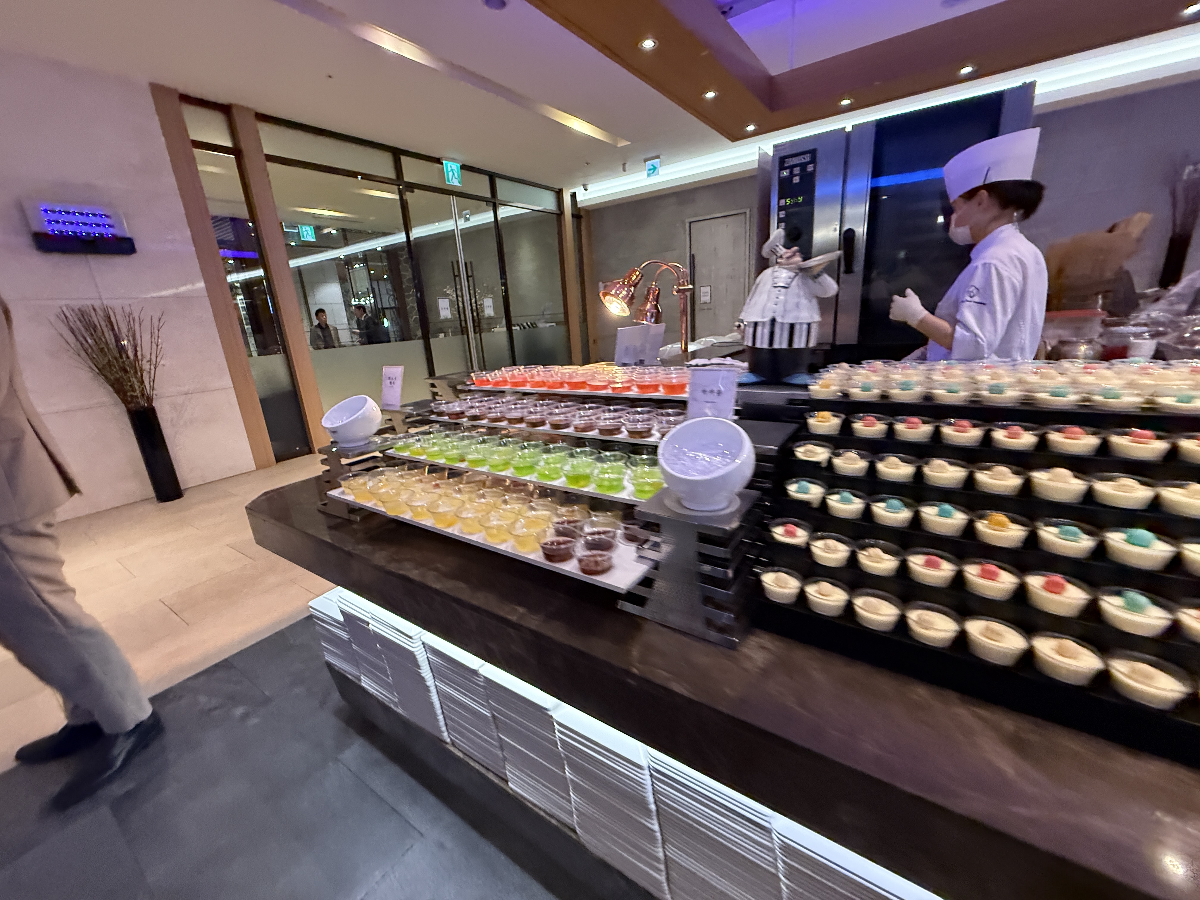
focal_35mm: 14
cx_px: 600
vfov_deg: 85.7
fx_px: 485
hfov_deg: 102.1
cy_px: 450
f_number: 2.2
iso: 500
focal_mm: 2.22
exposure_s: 1/60
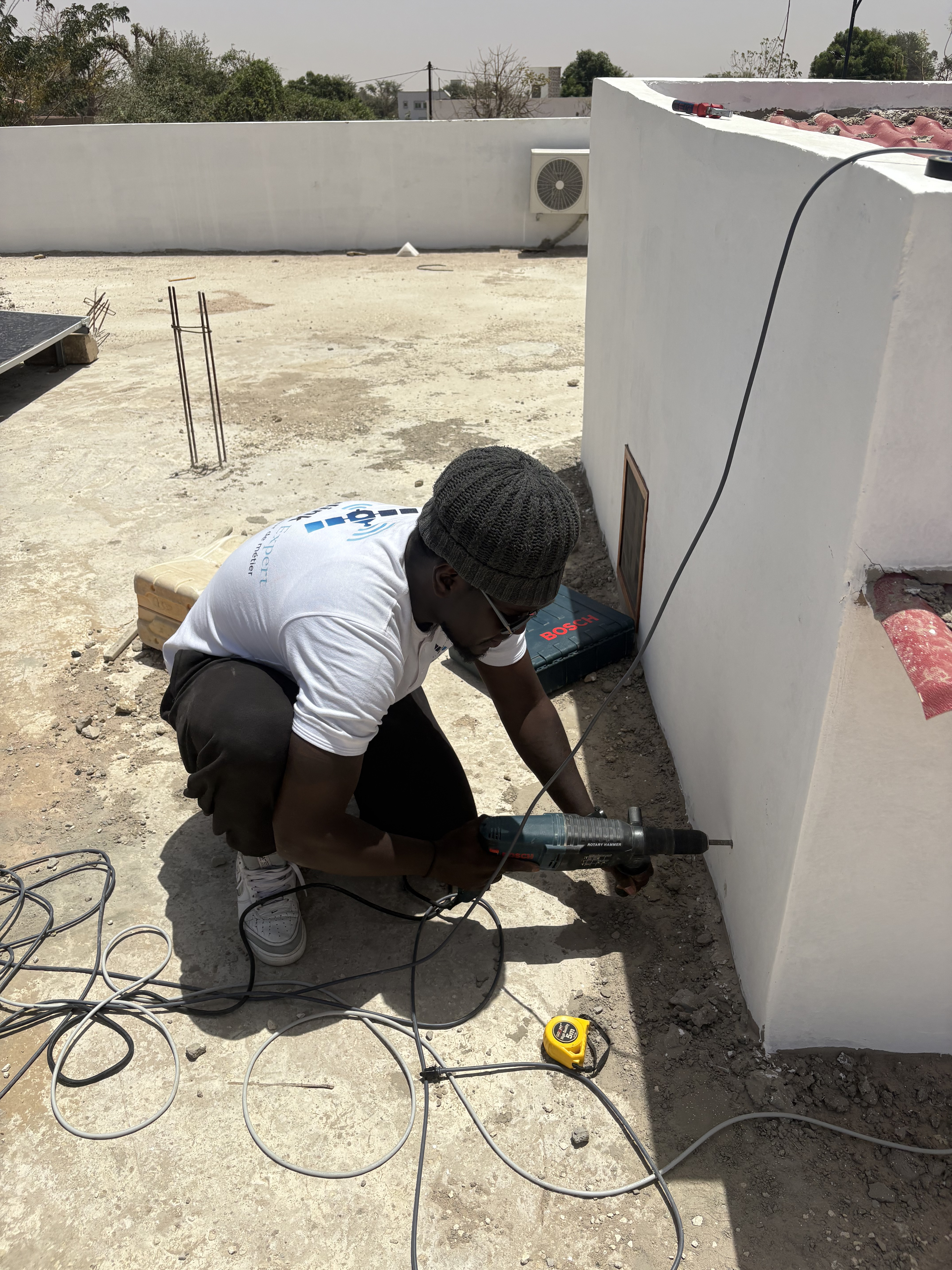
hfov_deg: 53.1
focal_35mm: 26
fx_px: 953
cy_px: 635
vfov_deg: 67.3
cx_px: 476
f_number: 1.6
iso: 50
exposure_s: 1/8850
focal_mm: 5.96
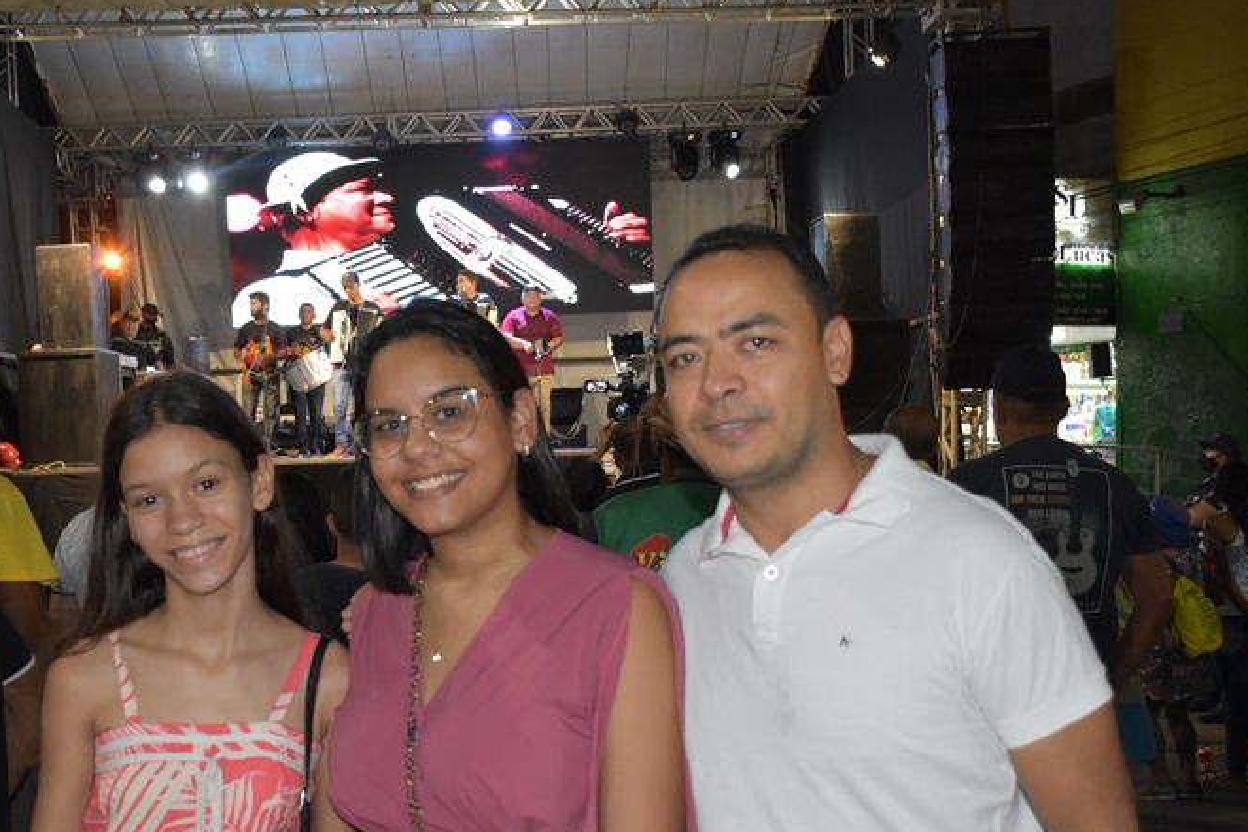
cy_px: 558
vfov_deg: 29.6
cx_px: 524
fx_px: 1560
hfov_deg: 43.5
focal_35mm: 45
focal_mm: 22
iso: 2200
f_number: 3.5
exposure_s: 1/60
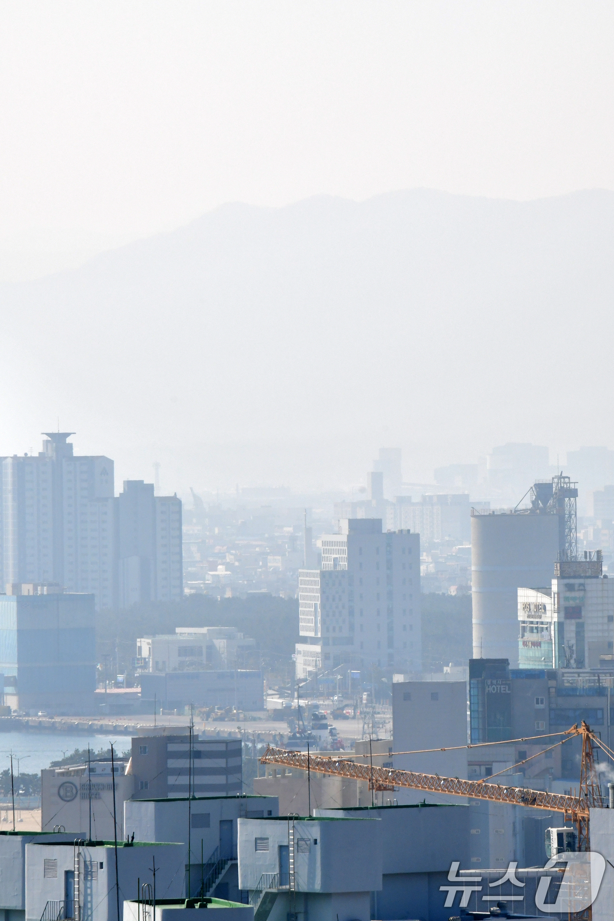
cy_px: 460
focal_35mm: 230
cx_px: 307
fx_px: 5884
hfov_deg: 6.0
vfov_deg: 9.0
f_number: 18
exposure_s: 1/1000
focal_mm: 230
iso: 640
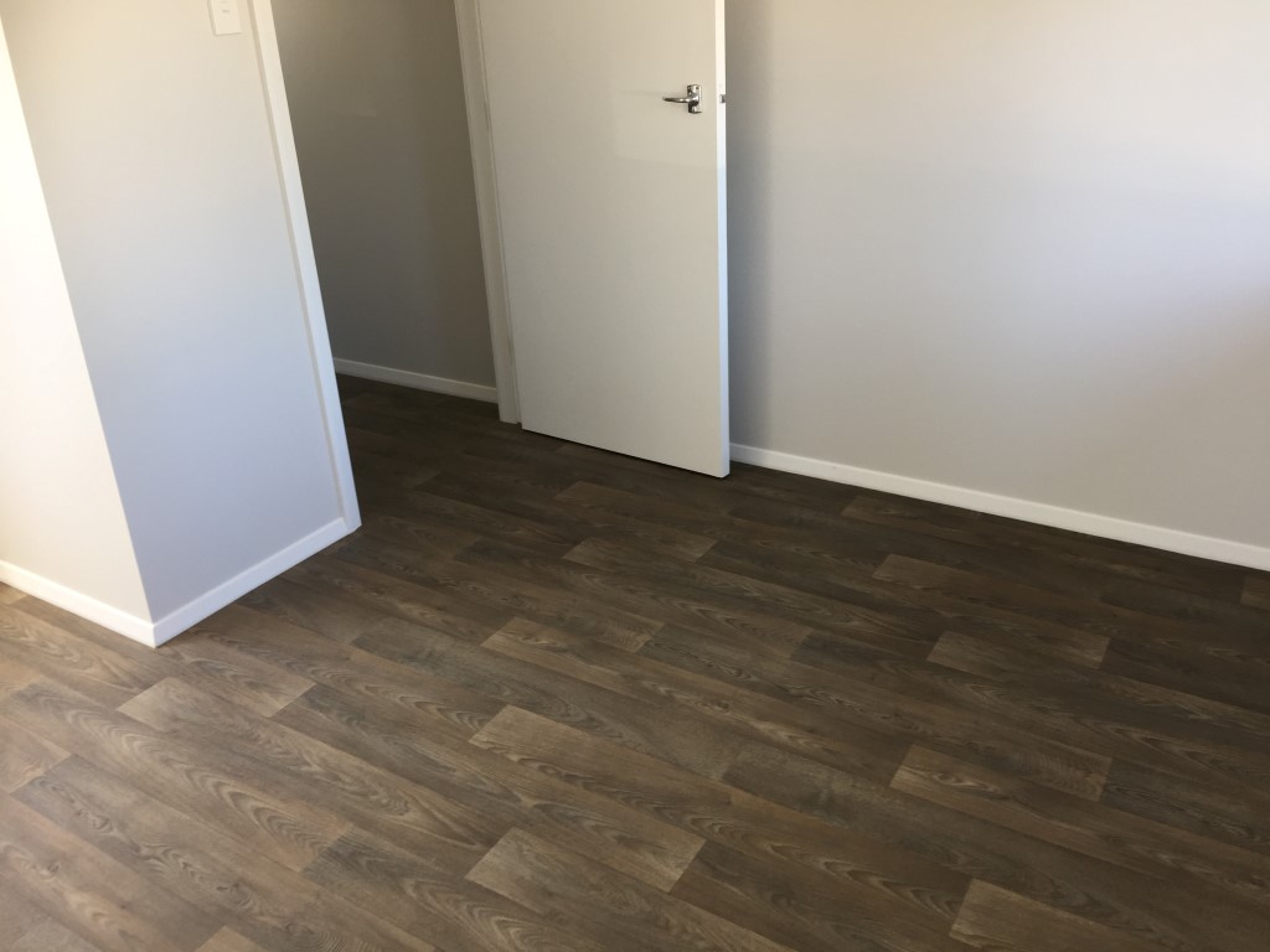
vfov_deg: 48.2
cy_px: 476
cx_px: 635
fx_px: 1064
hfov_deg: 61.7
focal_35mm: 29
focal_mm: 4.15
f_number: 2.2
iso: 32
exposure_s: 1/50
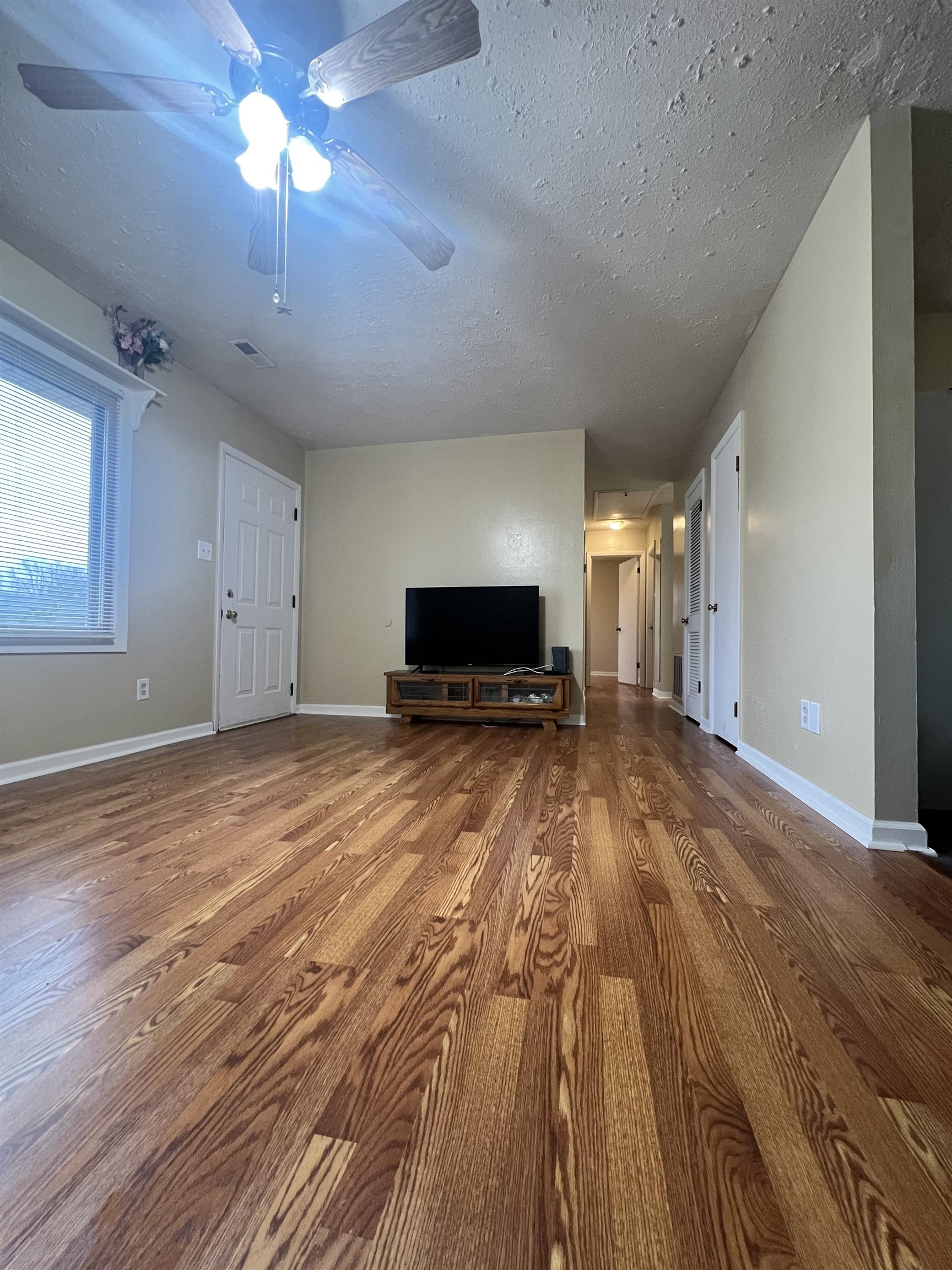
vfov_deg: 106.2
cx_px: 476
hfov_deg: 89.9
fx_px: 477
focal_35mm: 13
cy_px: 635
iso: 320
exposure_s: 1/60
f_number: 1.8
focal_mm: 1.57
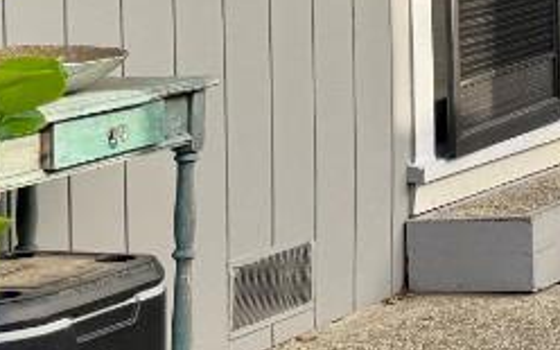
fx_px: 2350
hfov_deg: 12.4
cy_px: -204
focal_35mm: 154
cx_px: 1030
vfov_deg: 8.3
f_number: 1.78
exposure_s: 1/558
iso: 80
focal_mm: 6.76
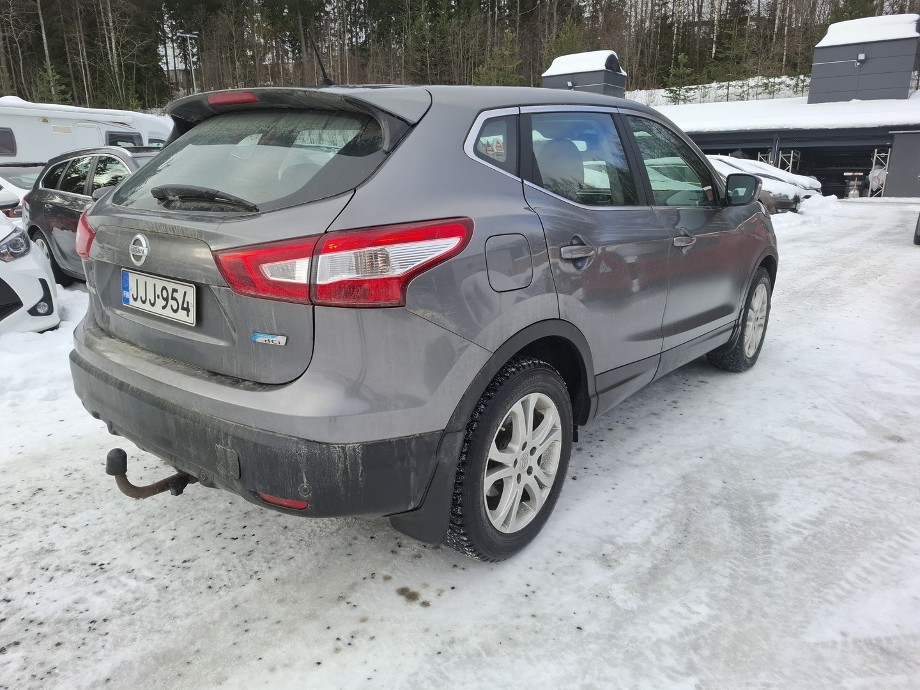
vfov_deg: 58.9
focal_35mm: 23
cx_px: 460
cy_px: 345
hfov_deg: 73.9
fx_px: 611
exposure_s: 1/739
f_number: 1.8
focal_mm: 5.54
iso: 50
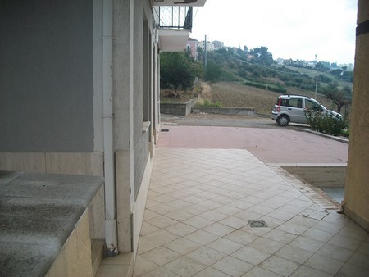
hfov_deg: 56.8
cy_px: 138
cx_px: 184
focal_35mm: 32
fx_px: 341
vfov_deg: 44.2
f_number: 2.9
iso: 80
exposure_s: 1/800
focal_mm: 5.7
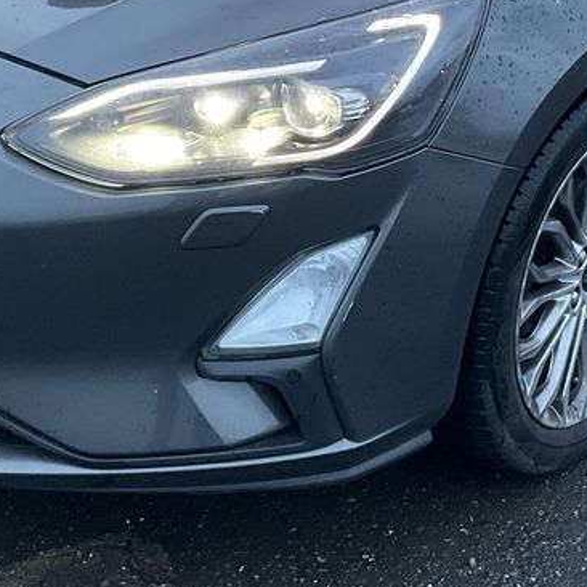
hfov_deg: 20.6
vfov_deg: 20.2
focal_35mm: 84
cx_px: 388
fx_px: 1612
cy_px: 63
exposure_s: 1/63
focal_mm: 3
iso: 64
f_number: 1.8
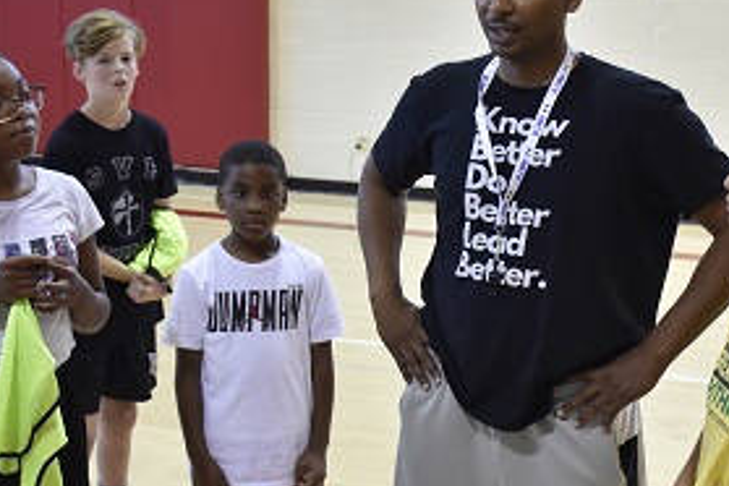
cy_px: 273
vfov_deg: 19.4
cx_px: 496
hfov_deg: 28.6
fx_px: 1417
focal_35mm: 70
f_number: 4
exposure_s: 1/60
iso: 1100
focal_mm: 26
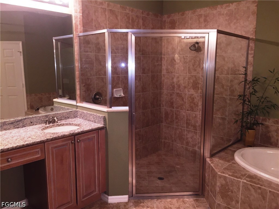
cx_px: 140
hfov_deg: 61.7
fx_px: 234
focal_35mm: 29
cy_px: 104
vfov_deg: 48.2
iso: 100
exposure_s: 1/30
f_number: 2.2
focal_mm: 4.15
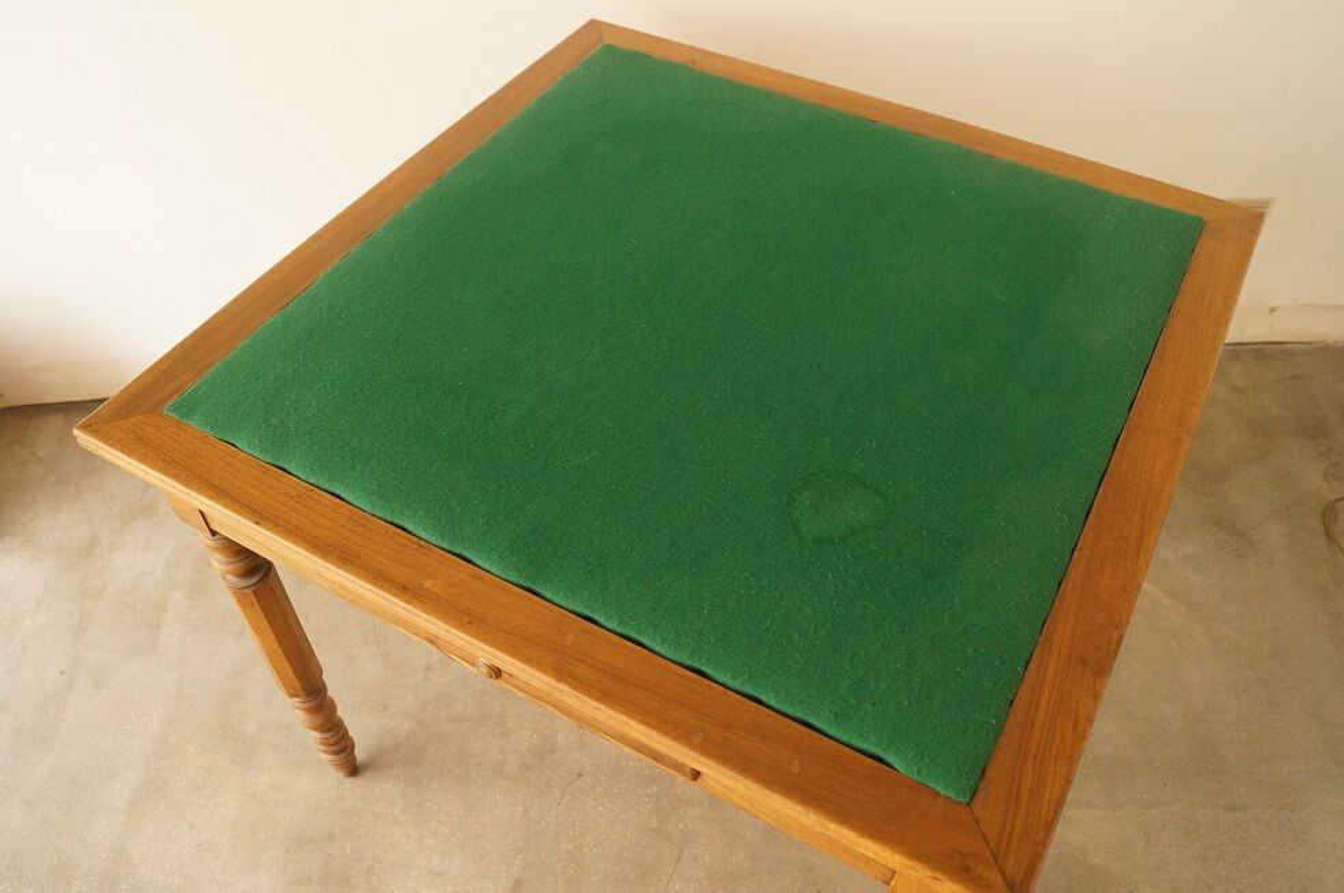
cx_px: 672
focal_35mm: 30
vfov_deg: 43.5
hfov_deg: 62.0
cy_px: 446
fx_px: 1119
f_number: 4.5
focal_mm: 20
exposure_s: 1/80
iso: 1600
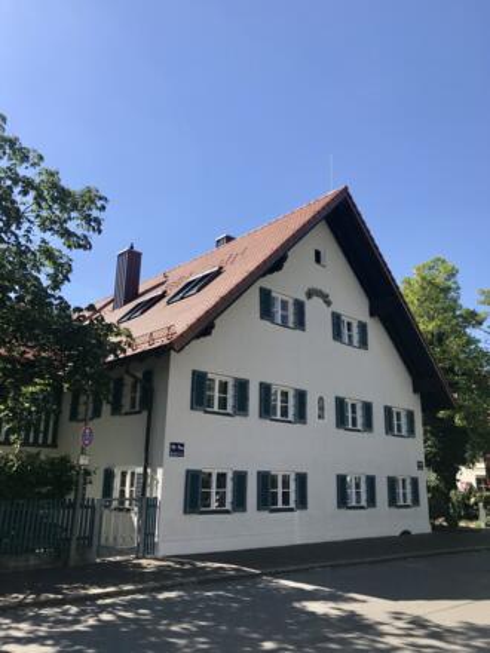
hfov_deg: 49.7
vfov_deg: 63.4
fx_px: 528
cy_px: 326
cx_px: 245
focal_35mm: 28
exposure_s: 1/1996
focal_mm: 3.99
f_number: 1.8
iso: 20
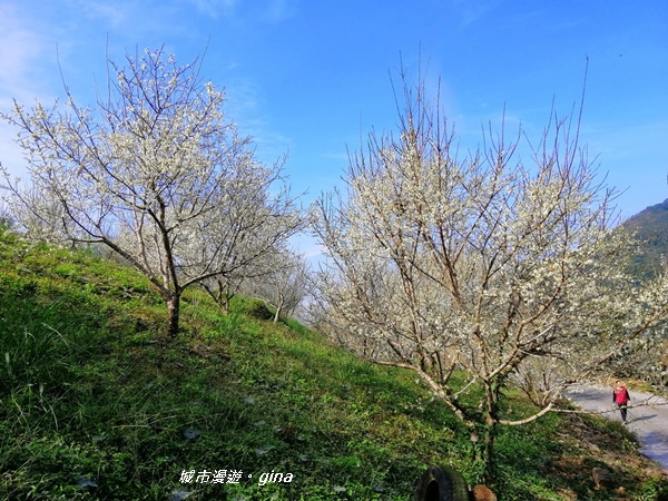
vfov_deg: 53.1
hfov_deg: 67.3
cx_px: 334
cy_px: 250
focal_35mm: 26
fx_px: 502
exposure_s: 1/661
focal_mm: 3.81
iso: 50
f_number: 2.2
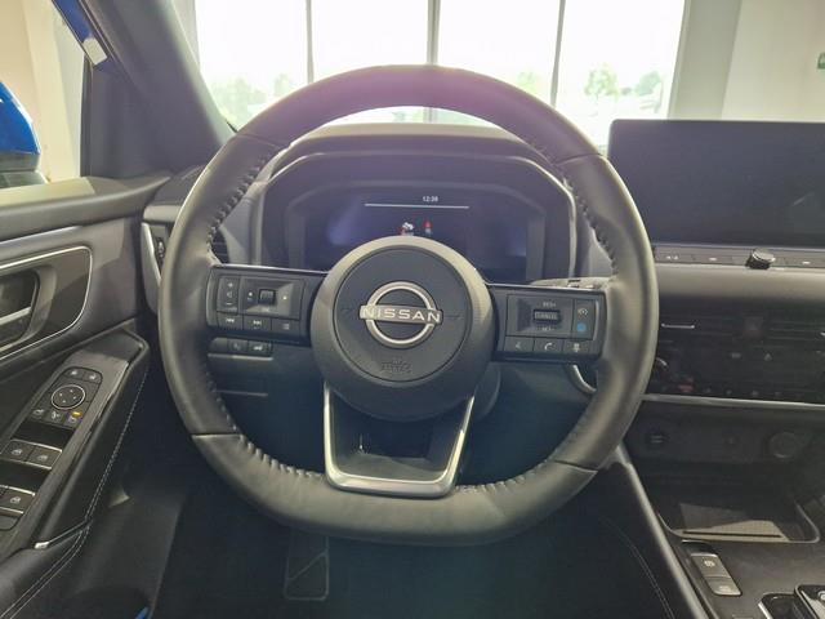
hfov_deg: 73.9
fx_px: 548
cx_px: 412
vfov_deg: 58.9
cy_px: 310
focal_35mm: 23
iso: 500
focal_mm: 5.4
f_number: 1.8
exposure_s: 1/100
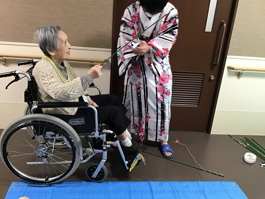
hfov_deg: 58.3
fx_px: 237
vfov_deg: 45.5
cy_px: 100
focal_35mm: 31
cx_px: 132
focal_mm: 3.3
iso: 125
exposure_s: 1/30
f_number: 2.4
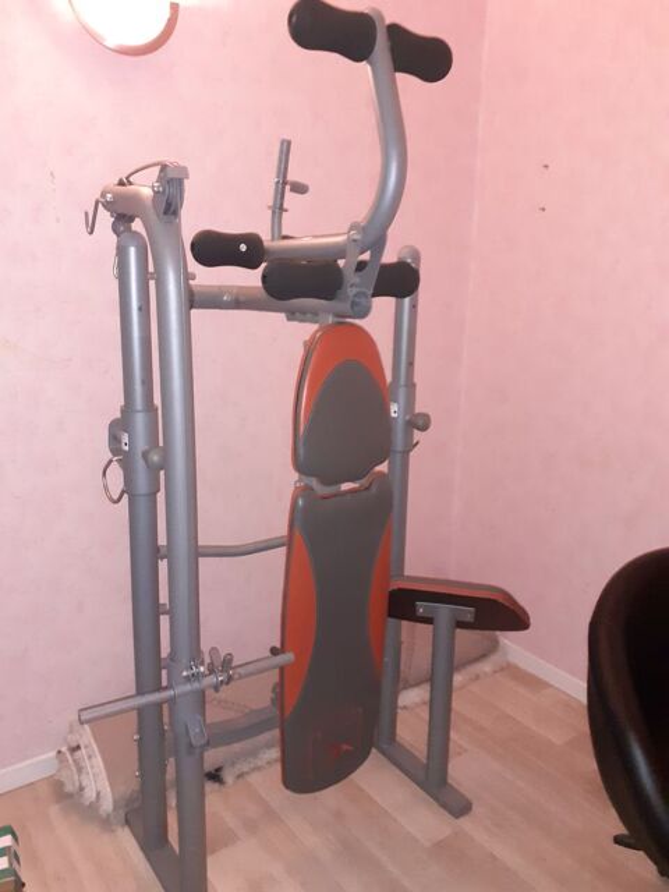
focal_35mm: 27
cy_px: 446
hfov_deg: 51.4
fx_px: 696
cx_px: 334
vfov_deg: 65.3
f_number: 1.9
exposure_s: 1/20
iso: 800
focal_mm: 3.6
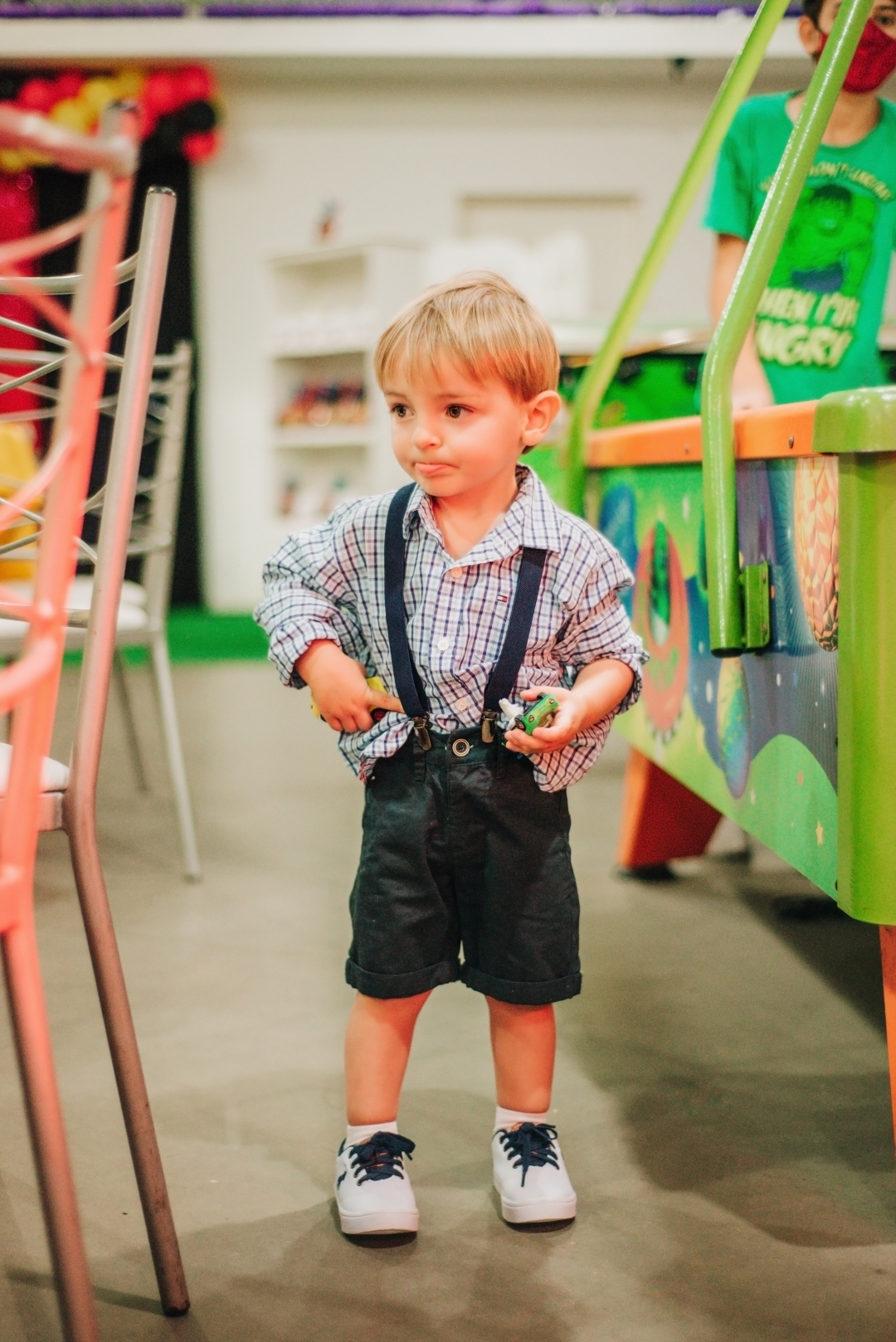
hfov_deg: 27.0
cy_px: 671
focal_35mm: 50
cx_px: 448
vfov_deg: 39.6
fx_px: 1865
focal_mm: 50
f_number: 1.8
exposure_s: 1/160
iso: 1600
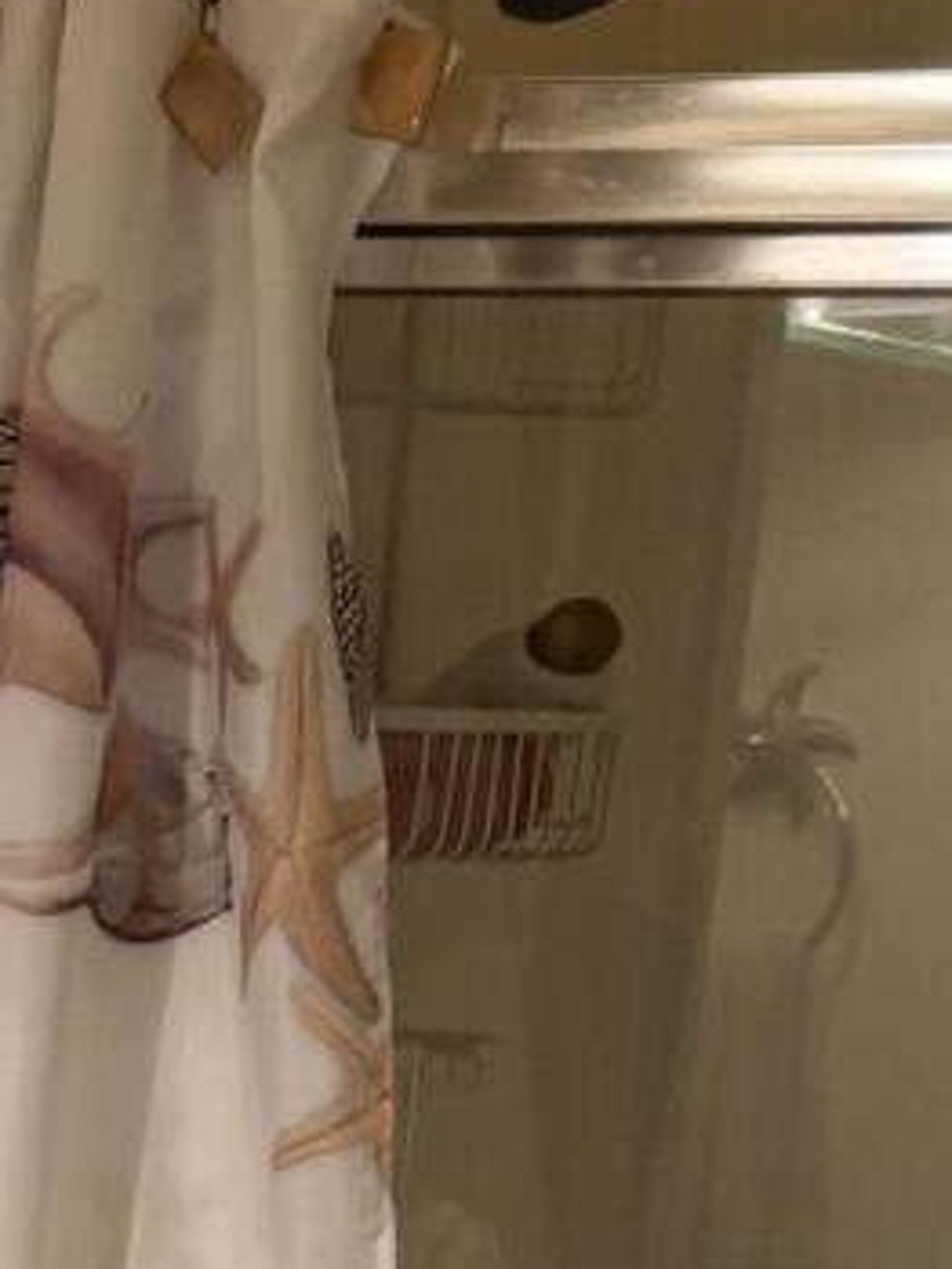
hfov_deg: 9.7
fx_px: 5460
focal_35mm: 149
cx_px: -414
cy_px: 2713
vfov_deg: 11.6
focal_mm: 5.96
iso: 100
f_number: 1.6
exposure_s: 1/60
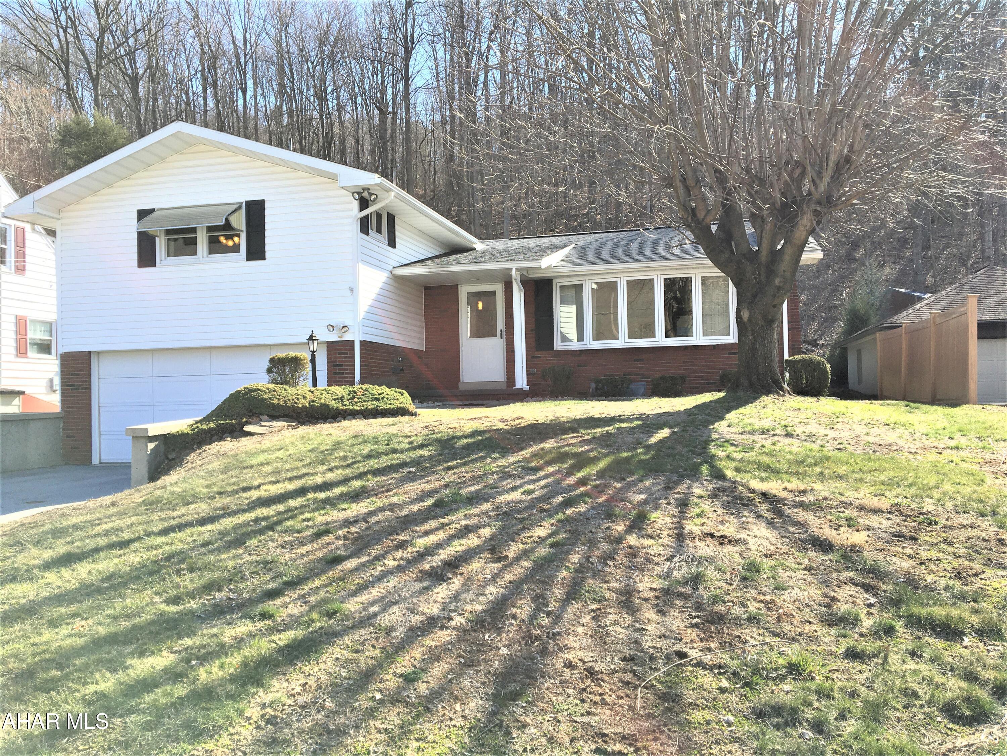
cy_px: 378
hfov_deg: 61.7
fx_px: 844
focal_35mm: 29
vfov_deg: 48.2
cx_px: 504
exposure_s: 1/605
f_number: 2.2
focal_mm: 4.15
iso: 25
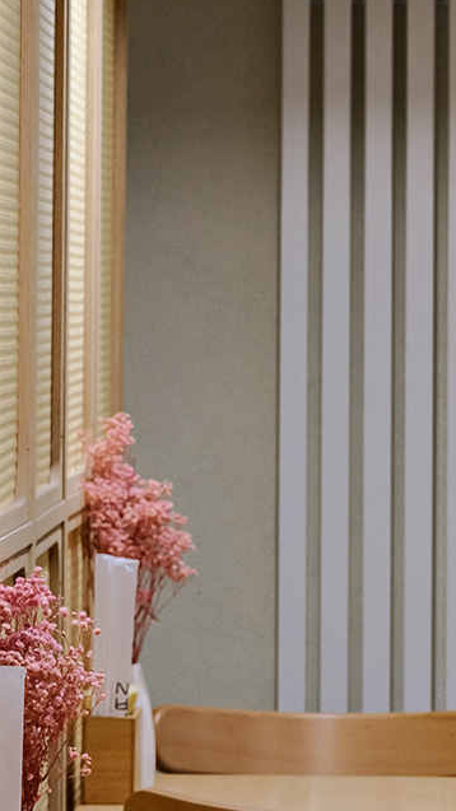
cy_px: 434
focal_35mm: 232
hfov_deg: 5.2
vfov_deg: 9.3
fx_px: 4990
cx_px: 345
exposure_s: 1/5
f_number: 10
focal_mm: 66.4
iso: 320
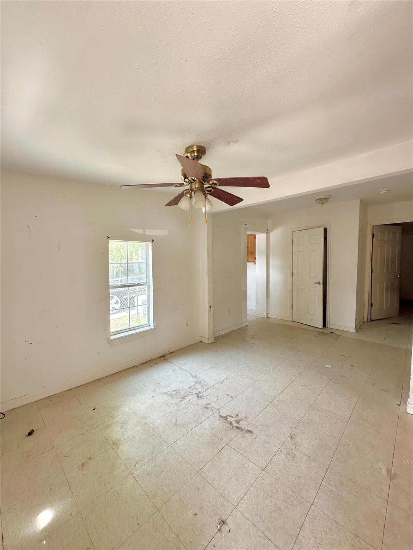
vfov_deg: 102.1
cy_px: 275
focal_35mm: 14
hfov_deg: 85.7
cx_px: 206
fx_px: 223
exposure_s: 1/99
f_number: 2.2
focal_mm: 2.22
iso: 125
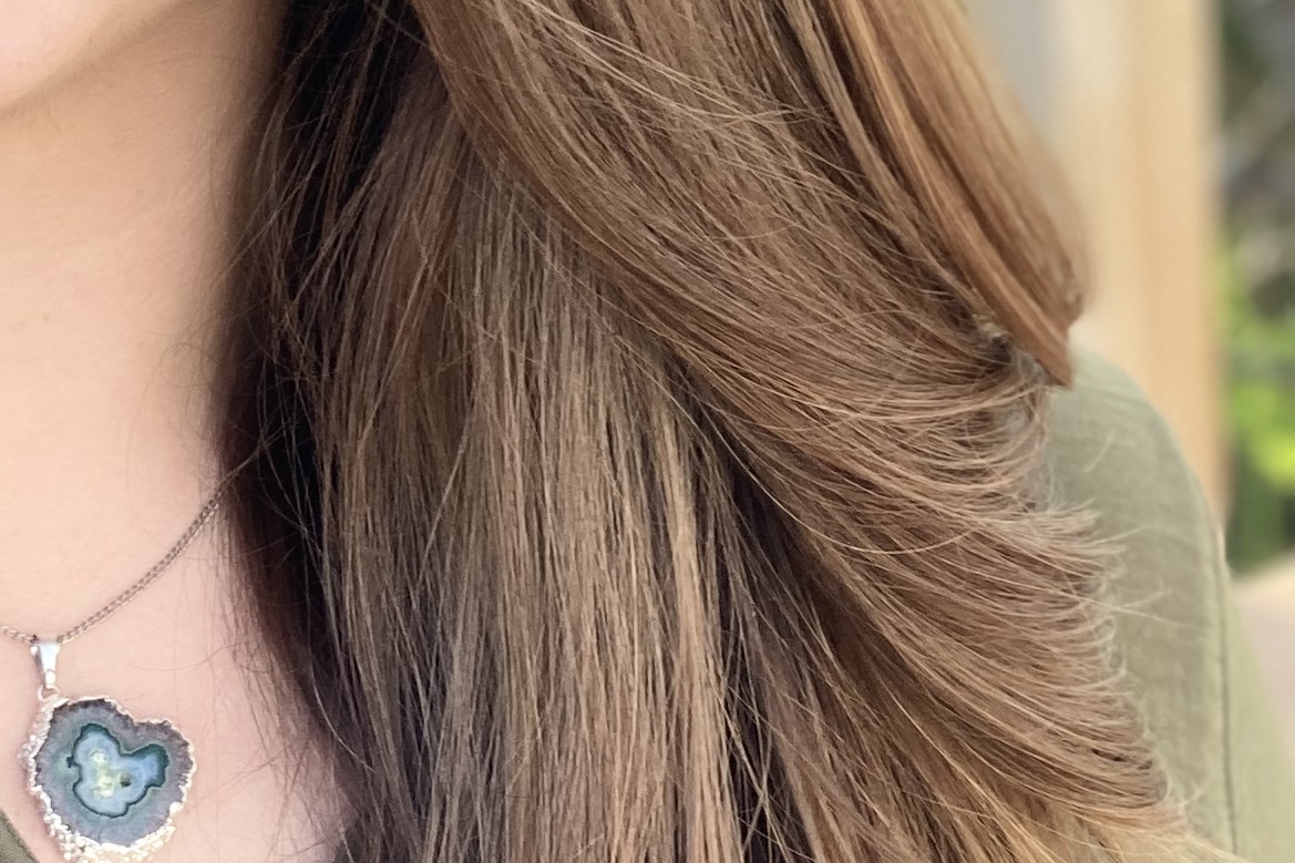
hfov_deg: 22.4
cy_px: 84
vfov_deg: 15.3
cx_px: 80
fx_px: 3165
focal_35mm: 88
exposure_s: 1/126
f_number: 2.2
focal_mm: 2.87
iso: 20
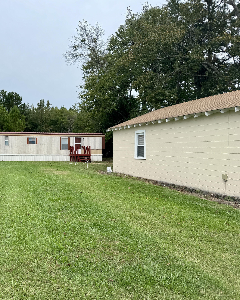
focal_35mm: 32
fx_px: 284
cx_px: 45
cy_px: 149
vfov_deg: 55.7
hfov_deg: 43.5
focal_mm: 6.76
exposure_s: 1/1524
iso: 80
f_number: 1.78
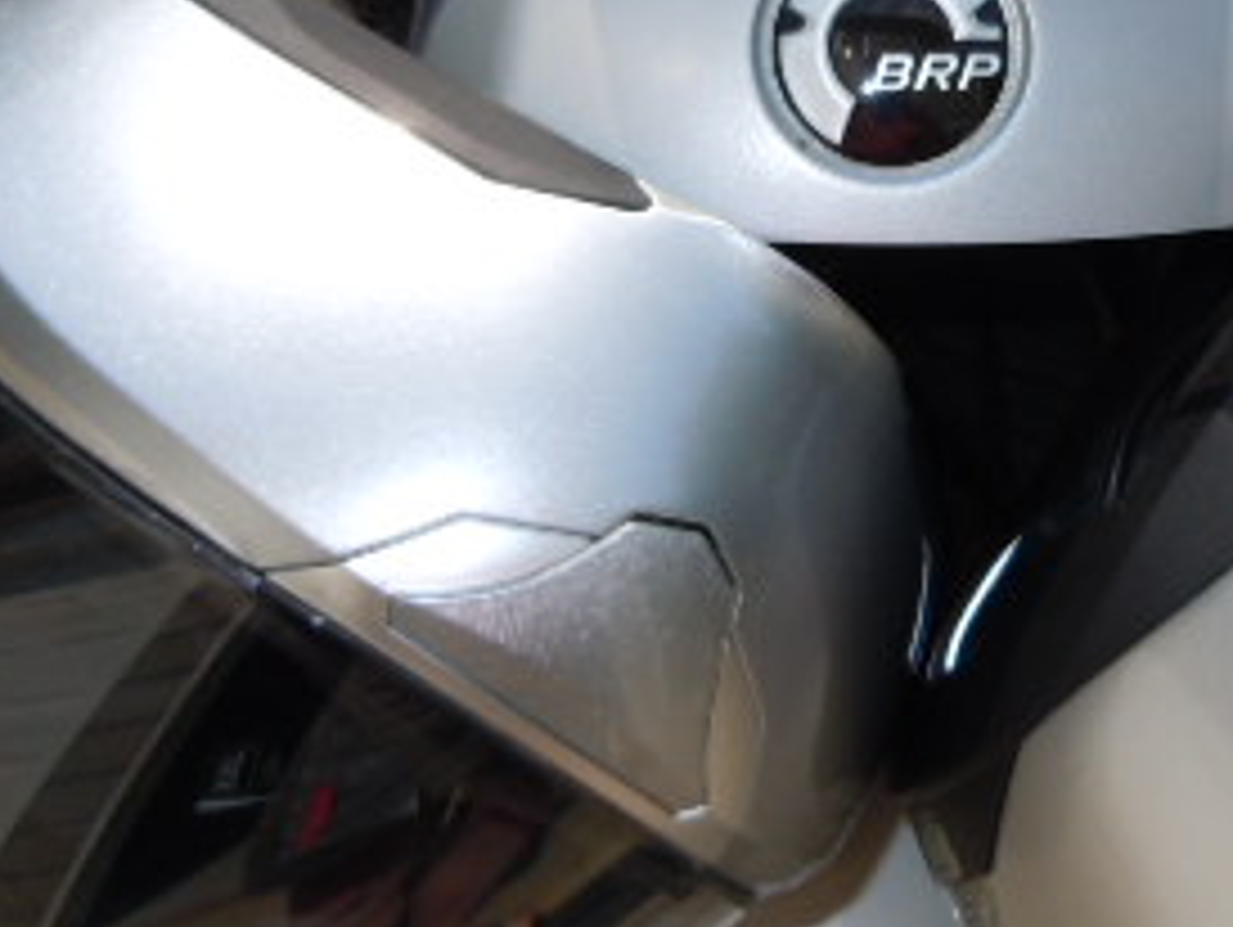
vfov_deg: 21.0
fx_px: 2496
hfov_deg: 27.4
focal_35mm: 70
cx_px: 914
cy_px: 320
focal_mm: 5.4
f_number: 7
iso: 100
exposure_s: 1/320
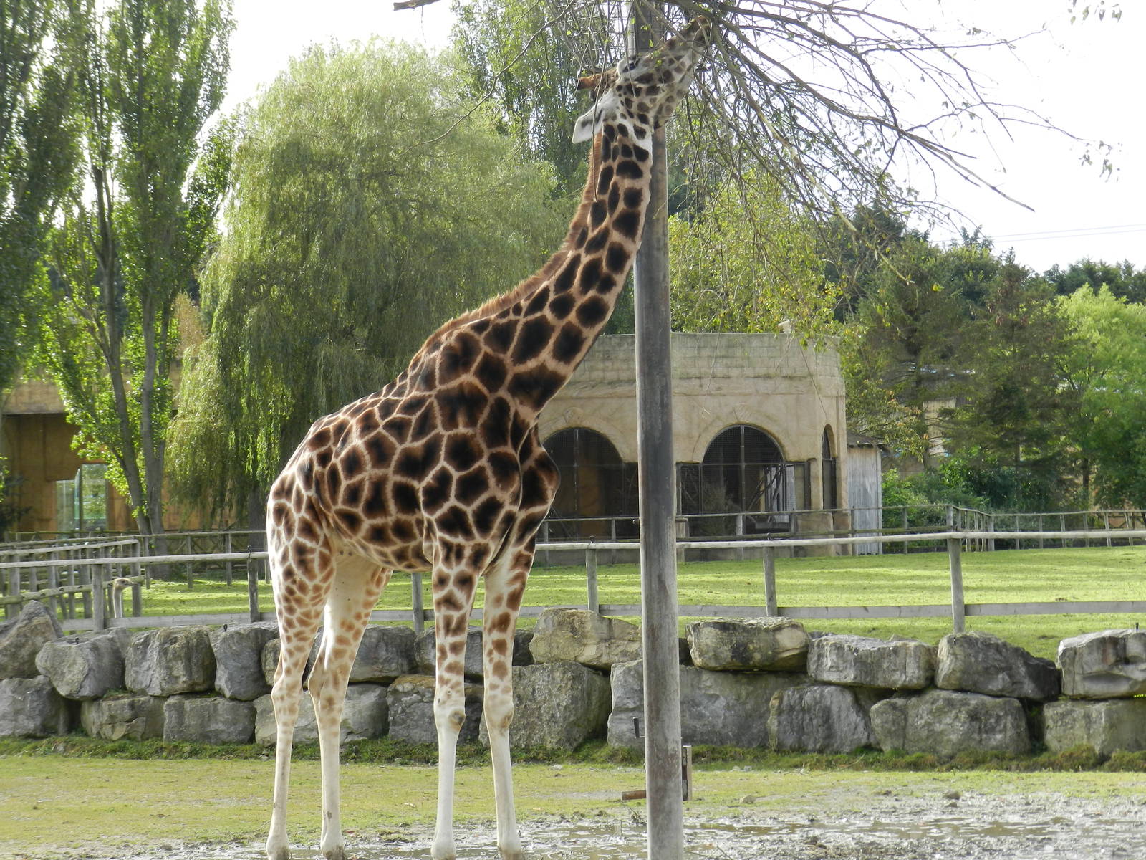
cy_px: 430
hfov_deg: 15.2
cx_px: 573
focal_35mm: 130
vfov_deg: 11.4
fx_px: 4304
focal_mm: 23.1
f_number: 5
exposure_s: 1/160
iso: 160
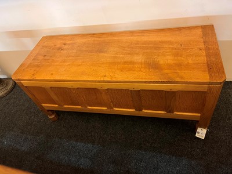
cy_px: 87
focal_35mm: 26
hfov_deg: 67.3
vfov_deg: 53.1
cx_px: 116
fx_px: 174
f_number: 1.6
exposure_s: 1/33
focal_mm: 5.1
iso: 500
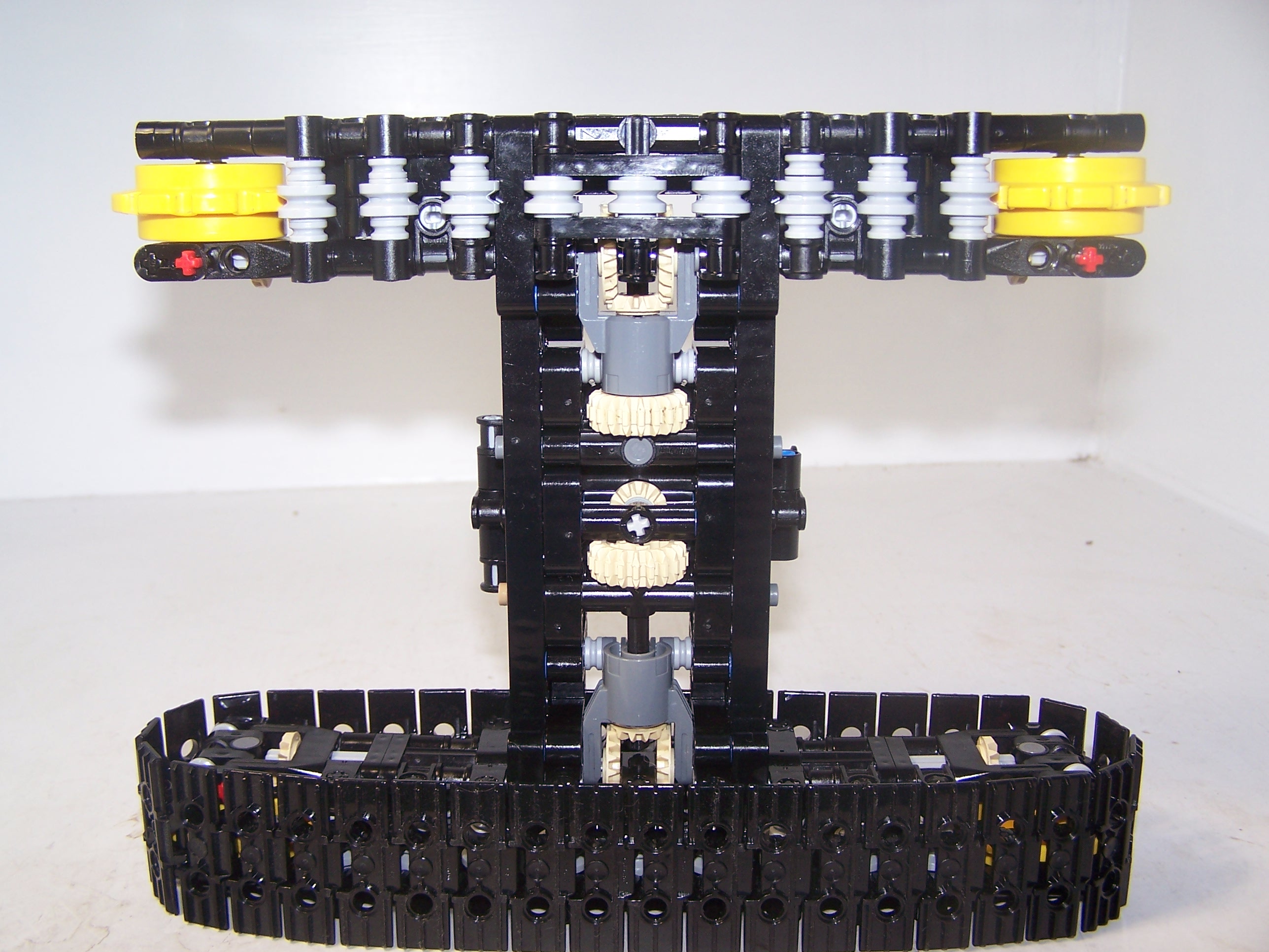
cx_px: 634
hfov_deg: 49.0
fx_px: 1393
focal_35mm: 38
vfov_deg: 37.7
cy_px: 476
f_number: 2.8
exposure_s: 1/60
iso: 80
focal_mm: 6.3
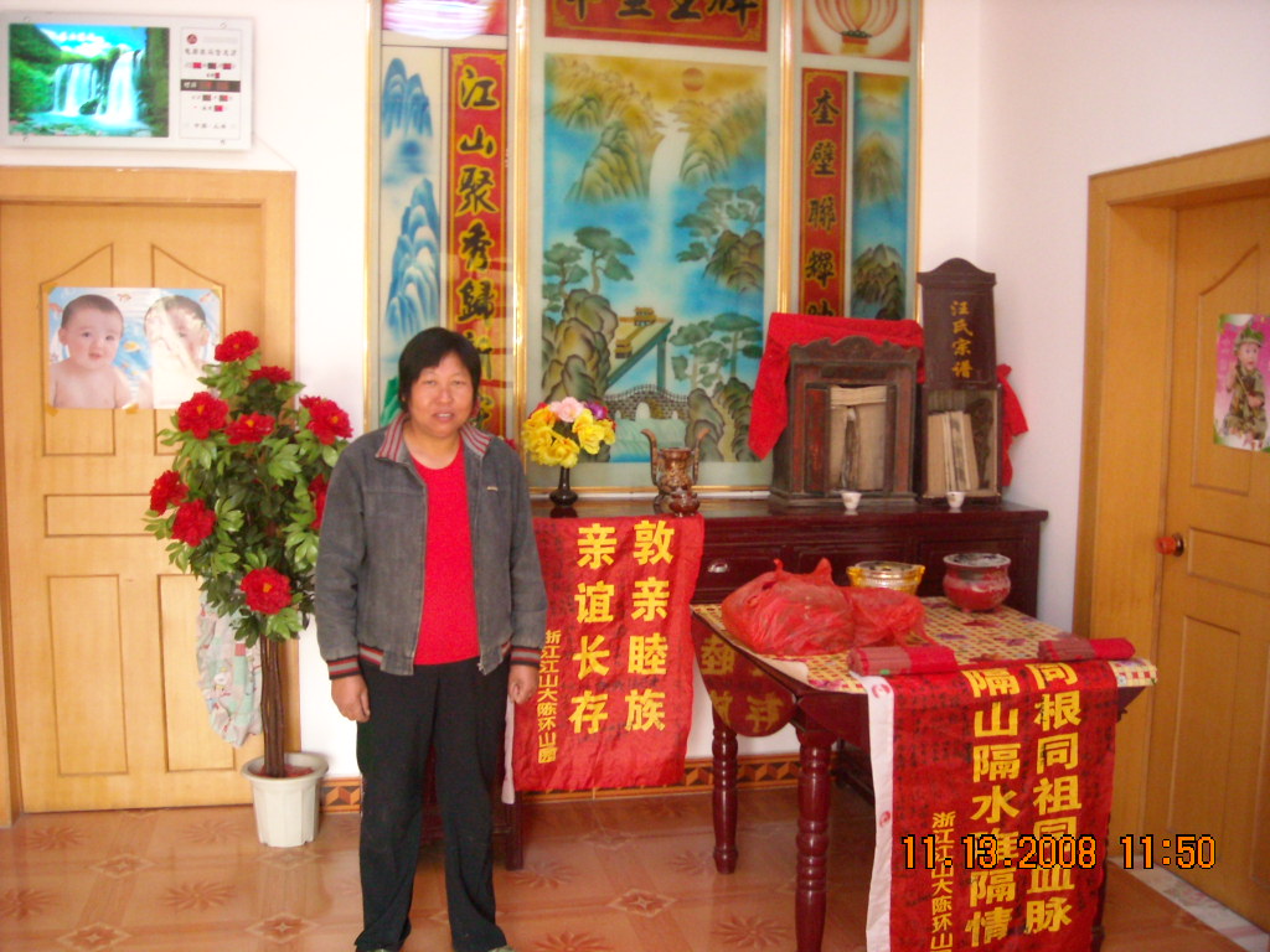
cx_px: 635
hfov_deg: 52.6
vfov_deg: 40.7
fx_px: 1284
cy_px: 476
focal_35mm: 35
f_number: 2.8
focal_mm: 5.7
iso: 400
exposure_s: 1/30
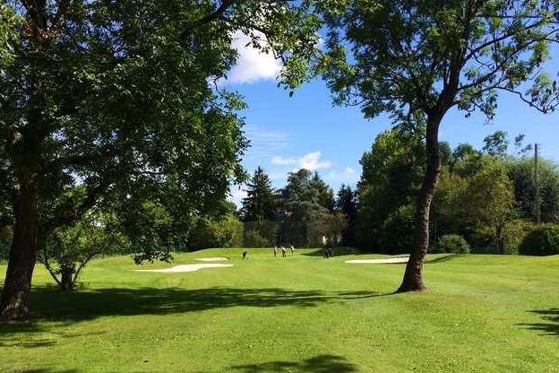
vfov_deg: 41.1
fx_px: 497
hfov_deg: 58.7
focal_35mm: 32
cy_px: 201
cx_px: 282
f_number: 2.2
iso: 32
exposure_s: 1/1325
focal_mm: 4.12
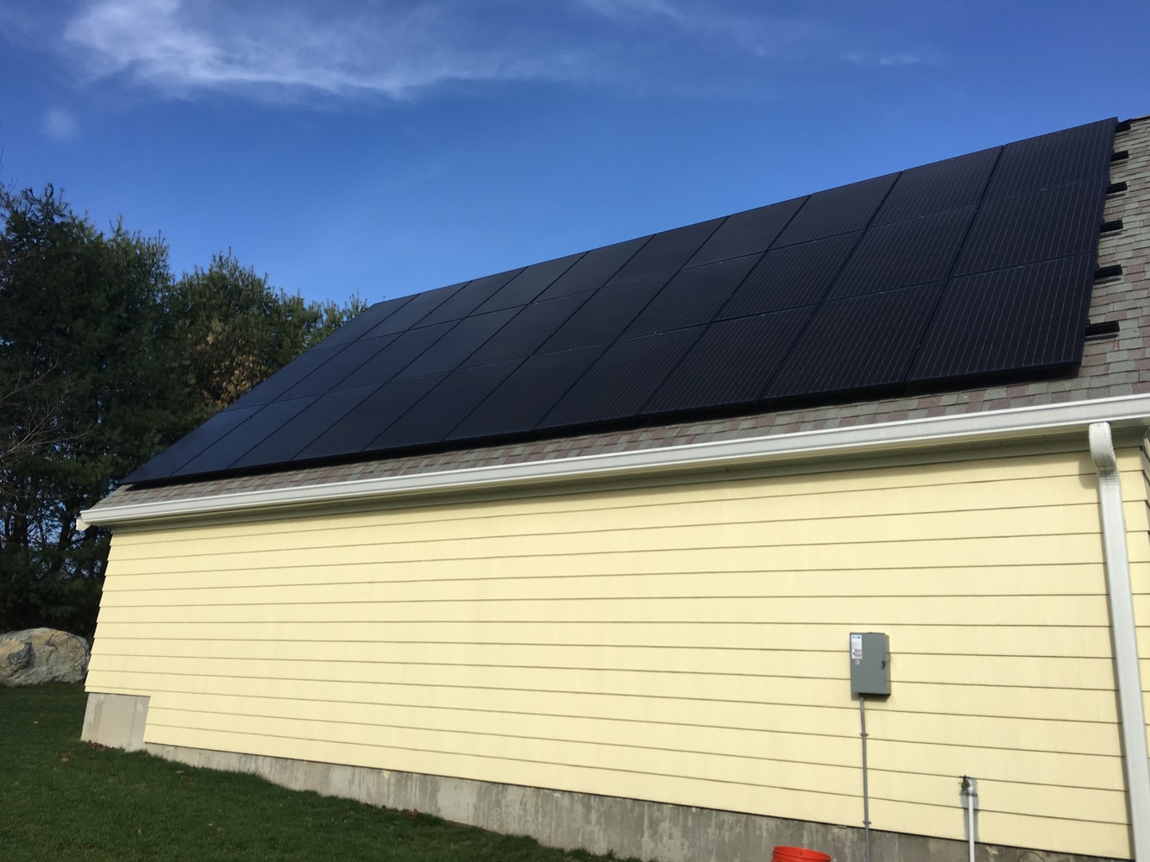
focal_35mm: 29
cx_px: 575
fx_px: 964
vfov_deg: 48.2
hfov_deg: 61.7
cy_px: 431
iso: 25
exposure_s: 1/1538
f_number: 2.2
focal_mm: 4.15
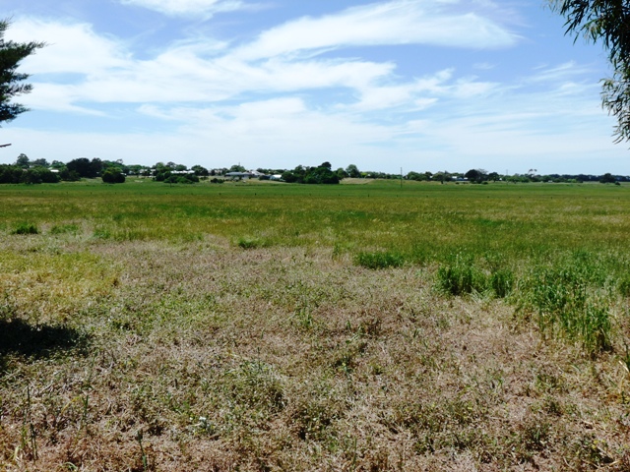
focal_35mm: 41
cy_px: 236
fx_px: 746
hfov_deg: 45.8
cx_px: 315
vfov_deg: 35.1
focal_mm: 7.3
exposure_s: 1/500
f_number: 5.6
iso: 100
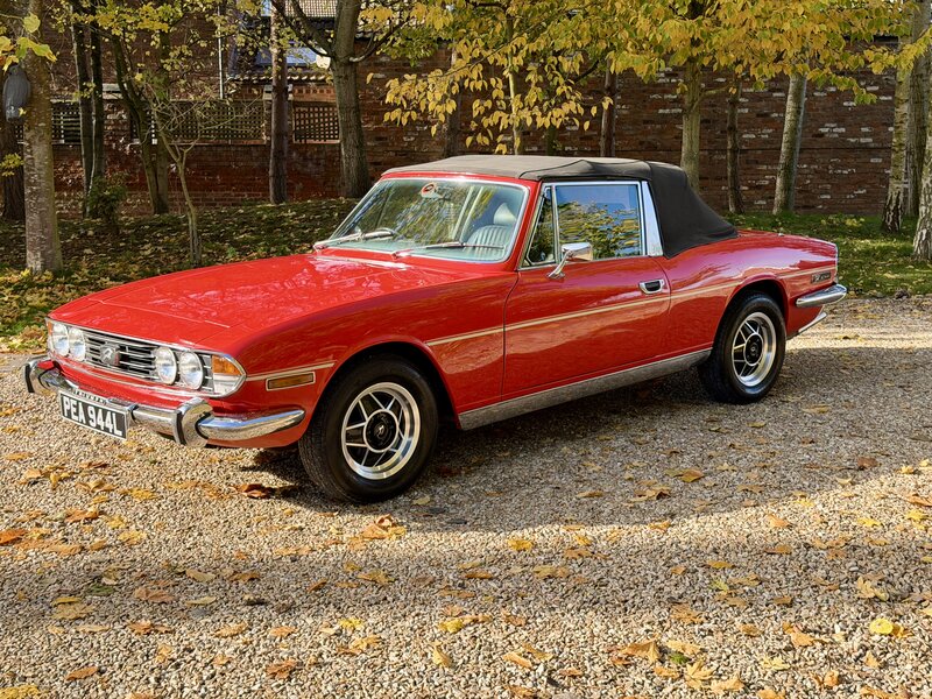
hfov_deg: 39.7
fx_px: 1292
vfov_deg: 30.3
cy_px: 350
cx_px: 466
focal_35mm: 48
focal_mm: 6.76
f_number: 1.78
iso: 80
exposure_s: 1/1055
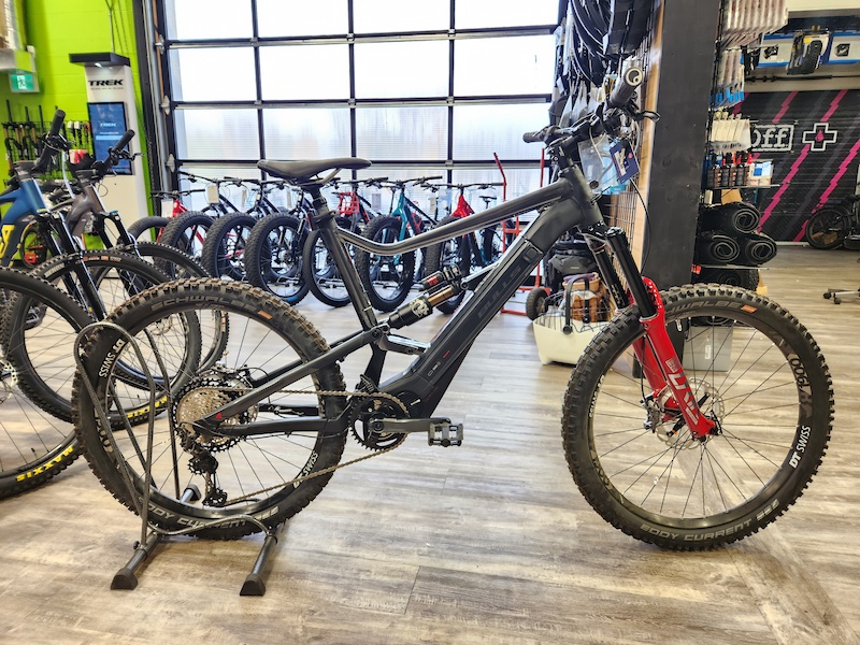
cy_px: 322
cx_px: 430
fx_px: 571
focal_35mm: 23
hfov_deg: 73.9
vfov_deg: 58.9
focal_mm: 5.4
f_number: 1.8
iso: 125
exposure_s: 1/120
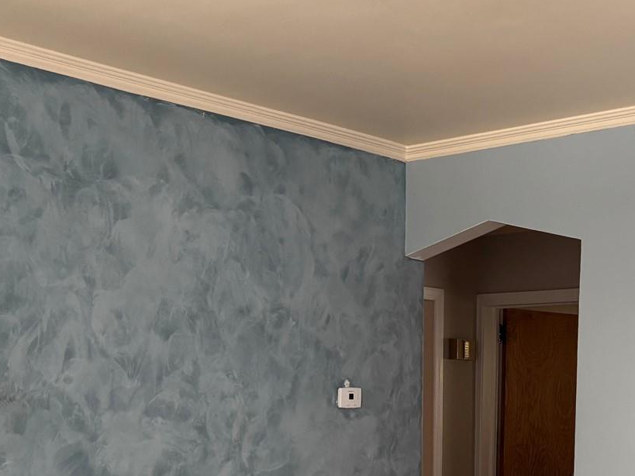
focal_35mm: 65
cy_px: 506
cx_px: 491
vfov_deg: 21.6
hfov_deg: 29.3
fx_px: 1192
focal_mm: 5.96
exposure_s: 1/60
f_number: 1.6
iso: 200
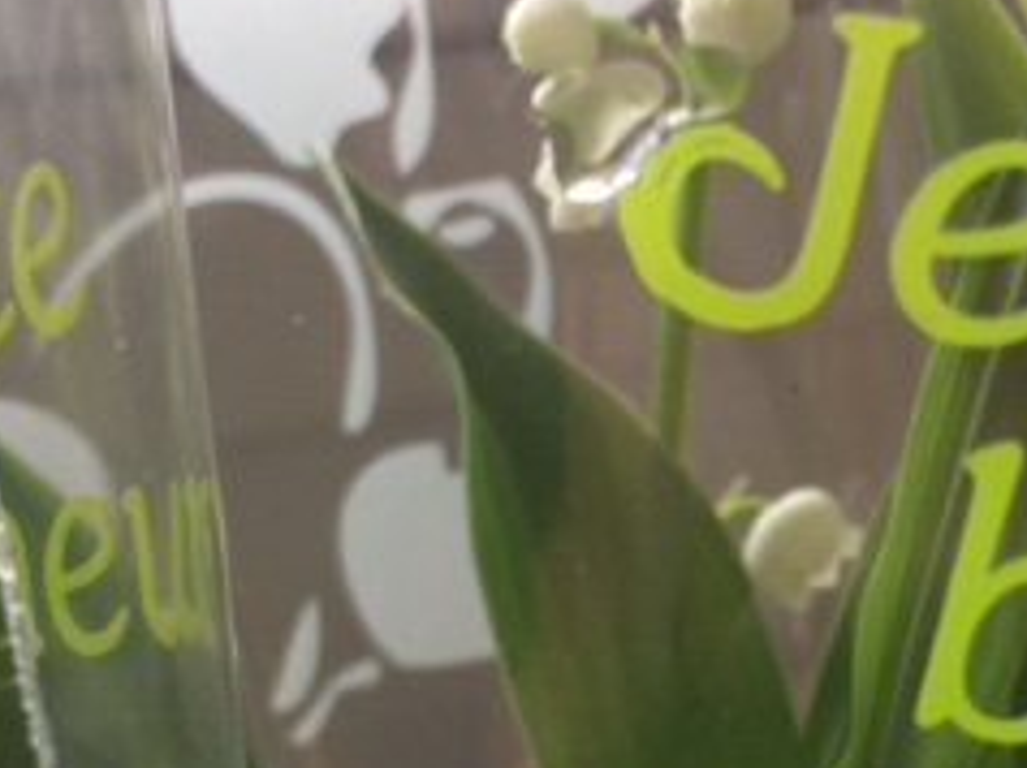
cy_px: 552
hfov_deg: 24.5
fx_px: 2312
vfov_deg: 18.8
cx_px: 867
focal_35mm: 78
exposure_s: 1/100
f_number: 2.2
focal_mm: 4.15
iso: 50
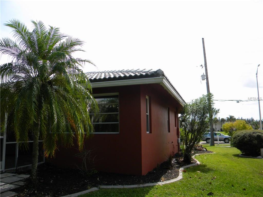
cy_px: 98
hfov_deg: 63.4
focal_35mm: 28
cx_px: 132
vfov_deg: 49.7
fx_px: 213
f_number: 3.5
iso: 97
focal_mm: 5
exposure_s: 1/805
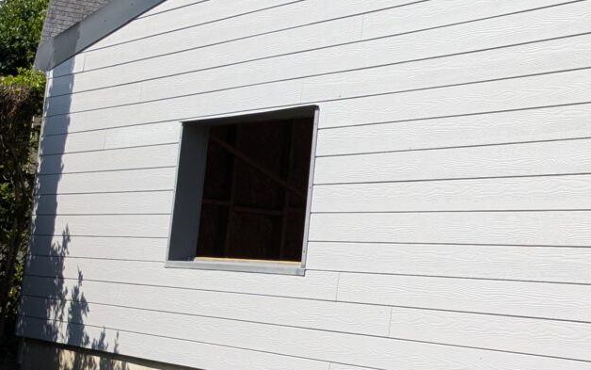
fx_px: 1128
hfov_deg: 26.7
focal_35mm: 70
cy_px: 127
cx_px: 671
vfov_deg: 18.6
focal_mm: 4.38
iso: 86
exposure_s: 1/3891
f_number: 1.73
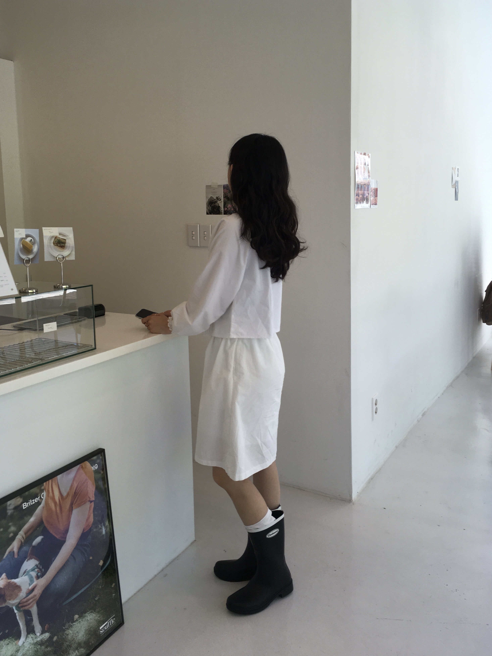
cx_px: 246
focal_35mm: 29
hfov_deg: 48.2
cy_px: 328
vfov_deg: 61.7
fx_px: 550
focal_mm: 4.15
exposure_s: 1/120
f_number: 2.2
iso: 25
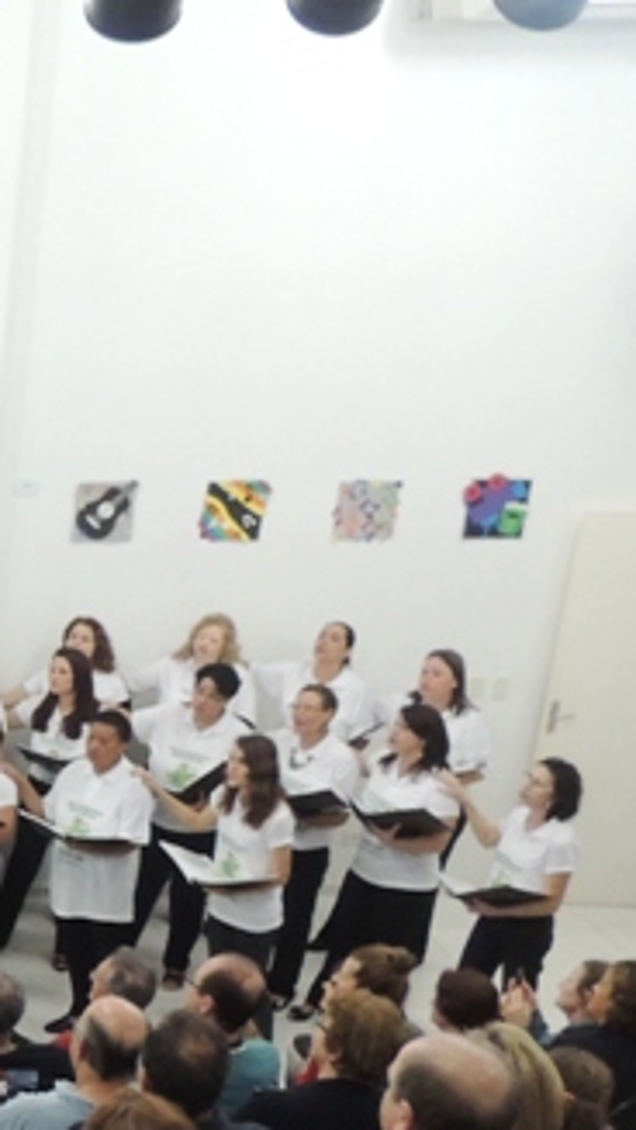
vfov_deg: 32.0
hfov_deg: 15.4
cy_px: 888
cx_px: -605
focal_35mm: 64
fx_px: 1918
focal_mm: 4.3
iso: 400
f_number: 3
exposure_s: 1/30
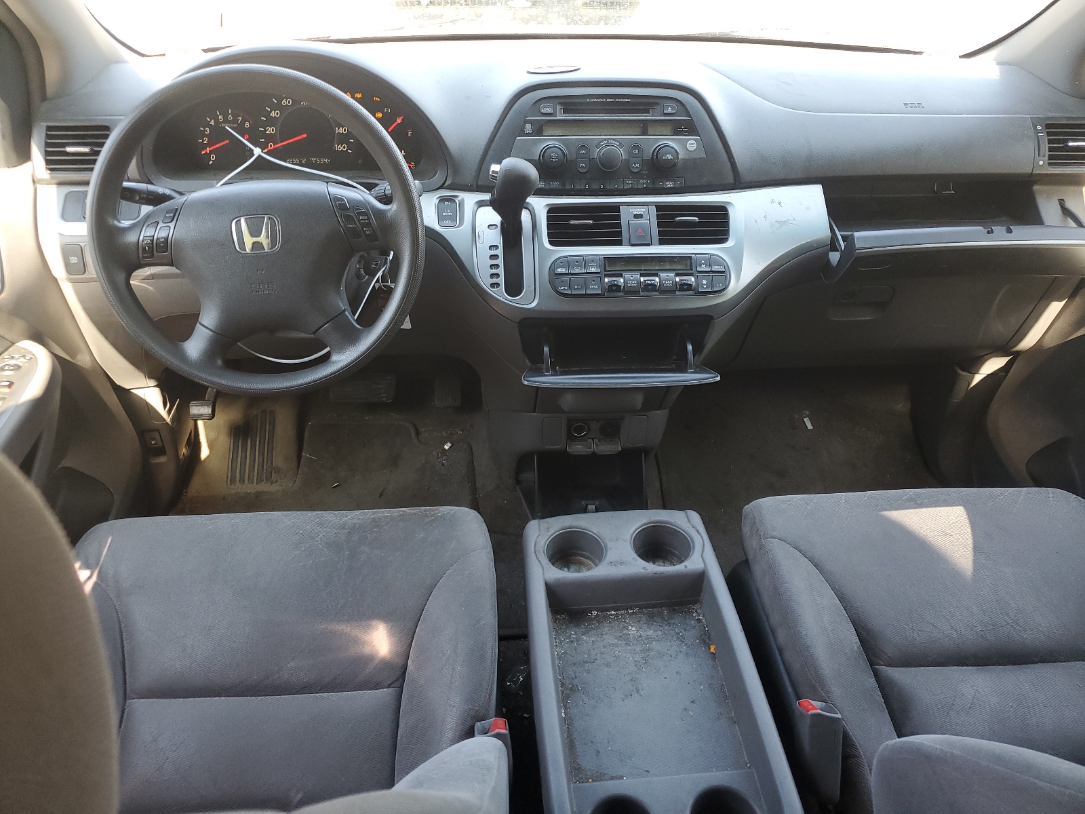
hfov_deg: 67.3
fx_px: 815
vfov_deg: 53.1
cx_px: 542
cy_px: 407
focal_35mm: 26
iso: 77
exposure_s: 1/120
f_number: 1.5
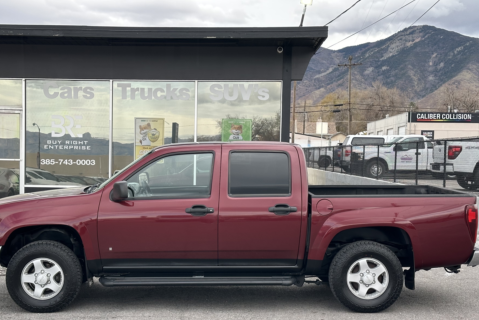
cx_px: 219
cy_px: 197
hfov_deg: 35.0
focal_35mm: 57
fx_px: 758
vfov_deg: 23.7
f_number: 1.78
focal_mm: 6.86
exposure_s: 1/320
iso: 64
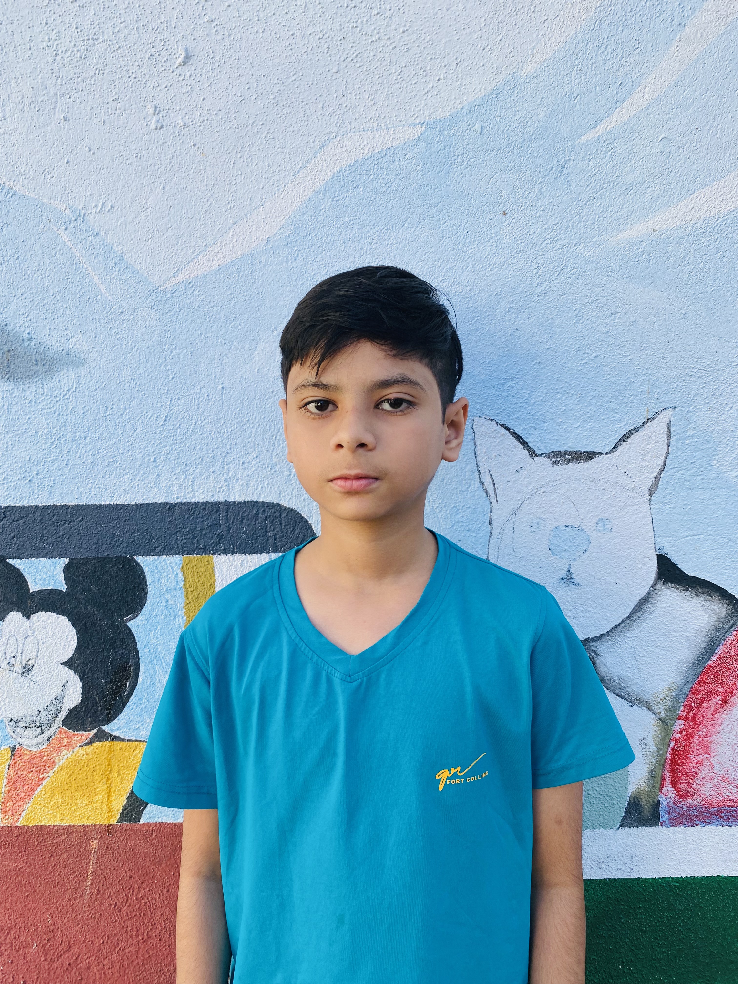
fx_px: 739
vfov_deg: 67.3
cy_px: 492
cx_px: 369
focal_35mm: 26
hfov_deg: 53.1
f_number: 1.8
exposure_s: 1/585
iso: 32
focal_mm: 4.25
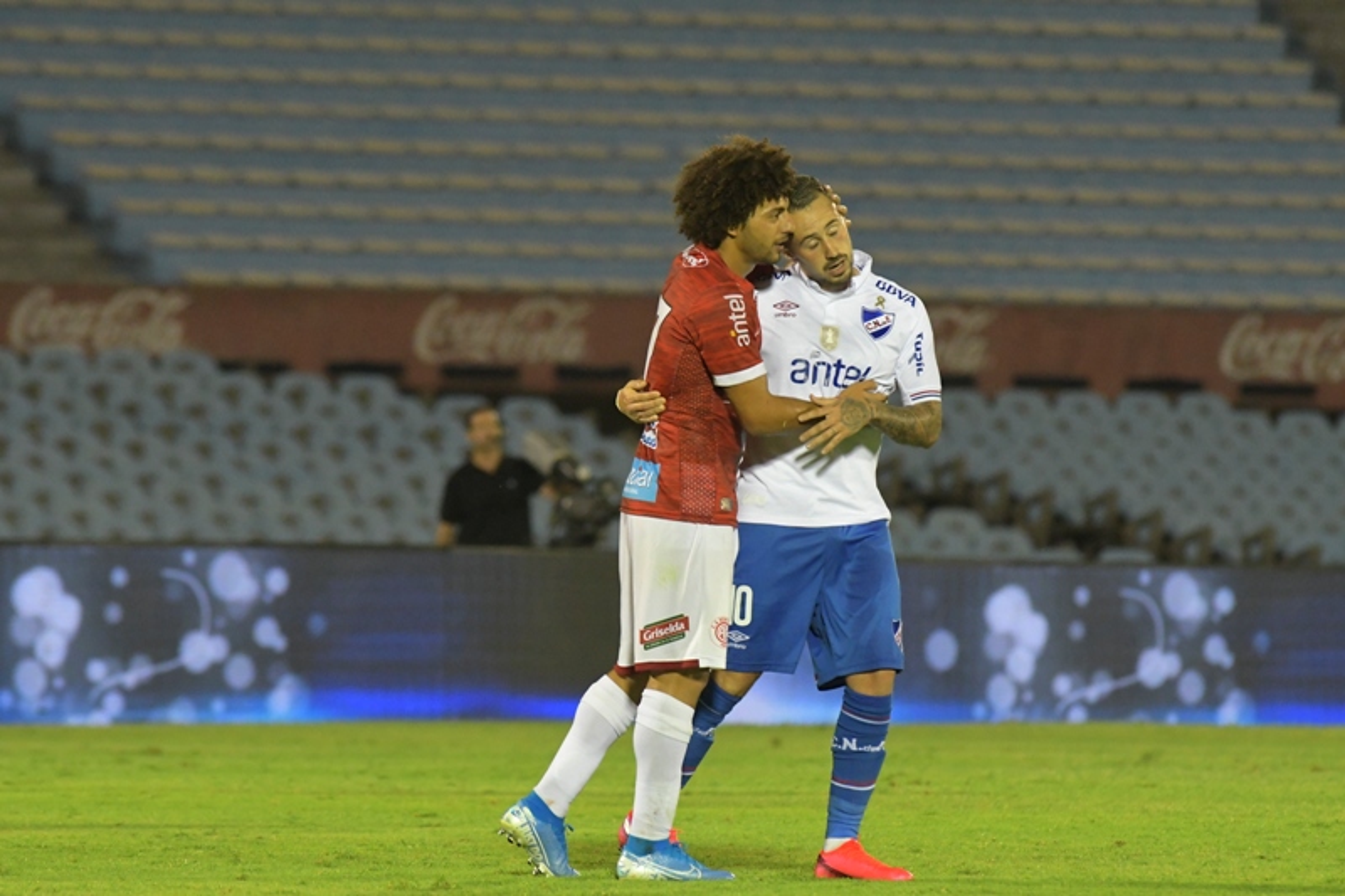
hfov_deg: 4.6
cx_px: 672
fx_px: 16808
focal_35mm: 450
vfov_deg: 3.1
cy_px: 448
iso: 6400
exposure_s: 1/800
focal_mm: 300
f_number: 5.6
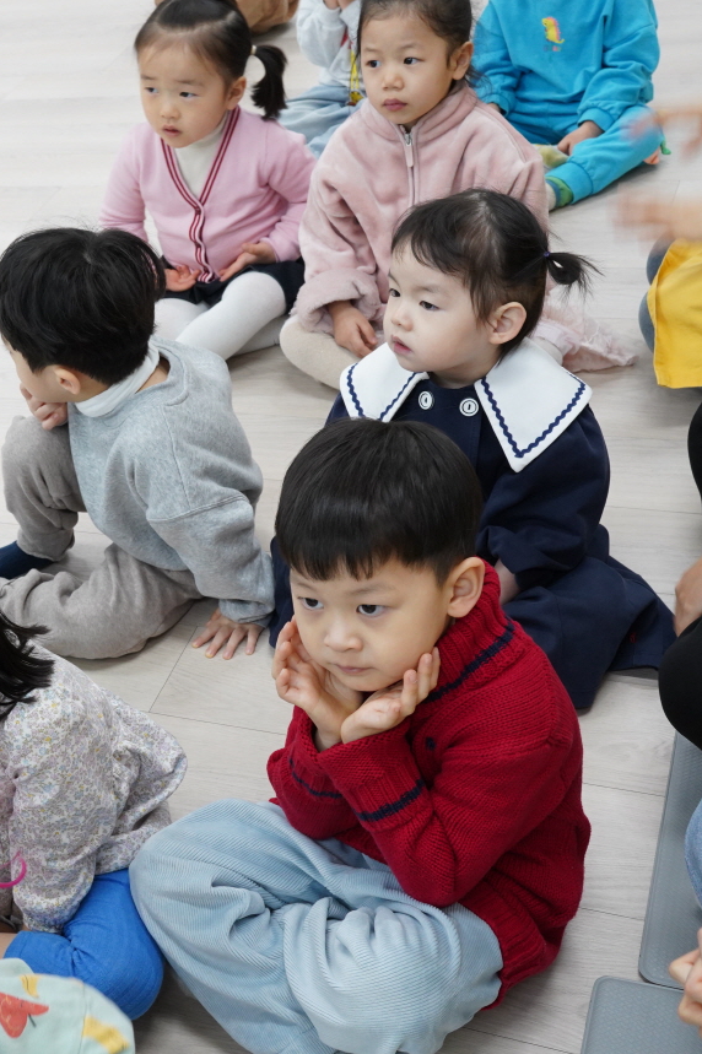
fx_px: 1551
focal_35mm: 53
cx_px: 54
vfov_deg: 37.5
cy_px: 527
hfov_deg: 24.7
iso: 2500
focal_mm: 35
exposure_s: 1/40
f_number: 9
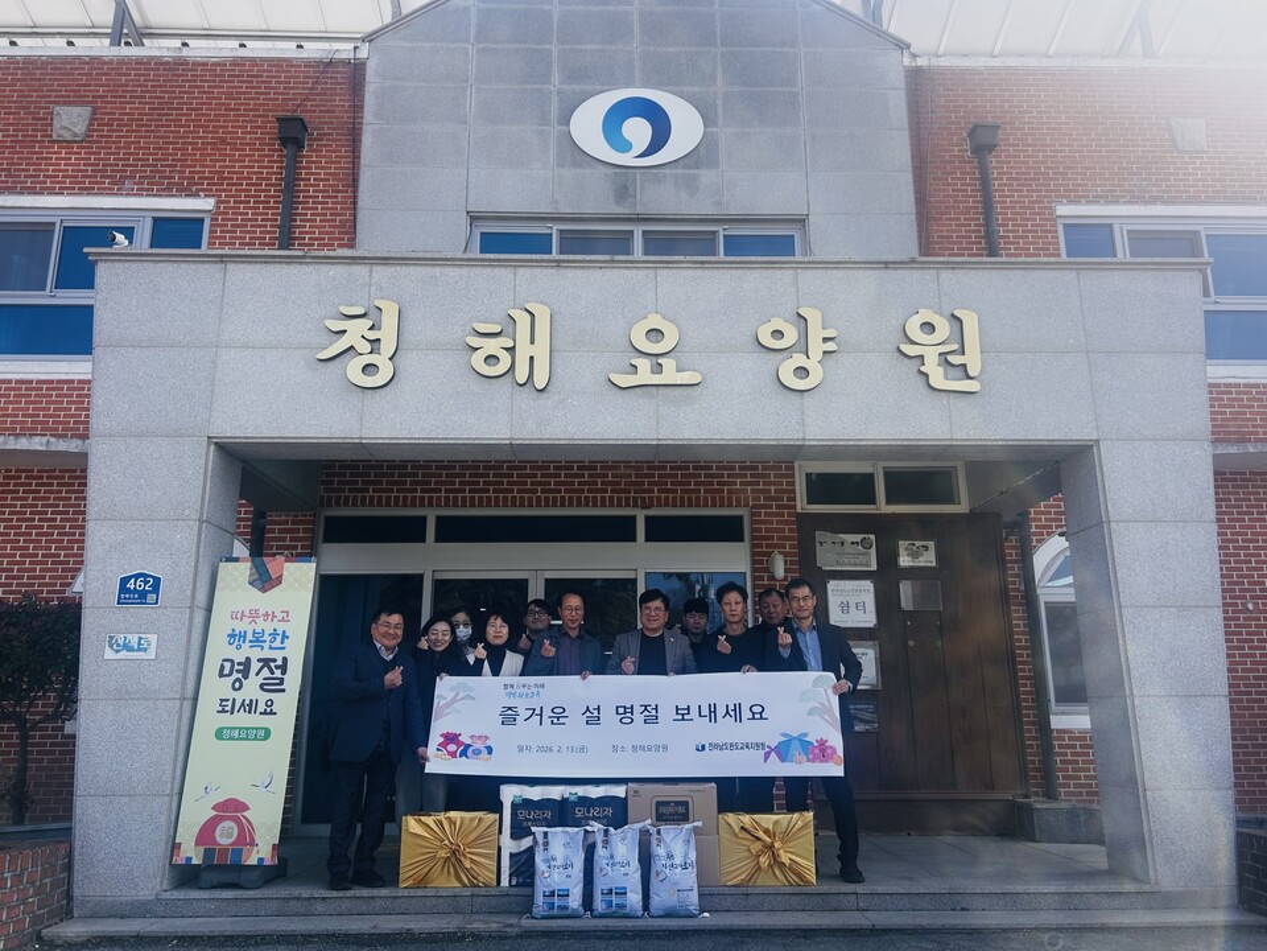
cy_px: 476
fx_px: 952
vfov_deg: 53.1
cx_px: 634
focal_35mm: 26
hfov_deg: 67.3
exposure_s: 1/1266
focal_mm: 5.7
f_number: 1.5
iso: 50
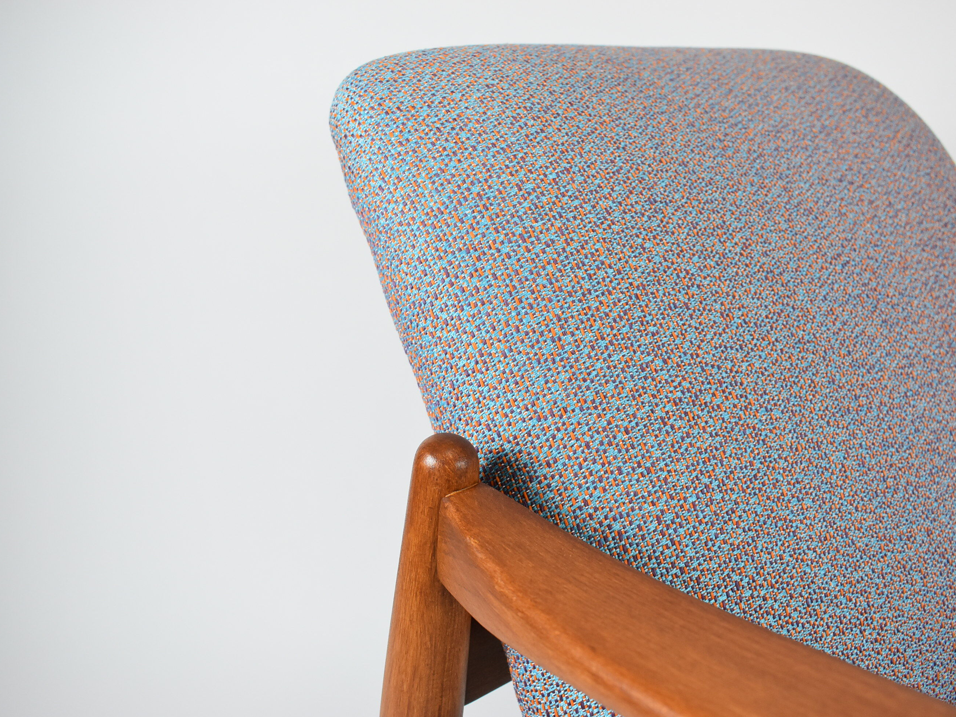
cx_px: 501
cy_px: 362
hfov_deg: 55.3
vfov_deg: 42.9
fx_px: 911
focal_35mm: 33
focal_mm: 20
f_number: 5.6
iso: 800
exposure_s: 1/125
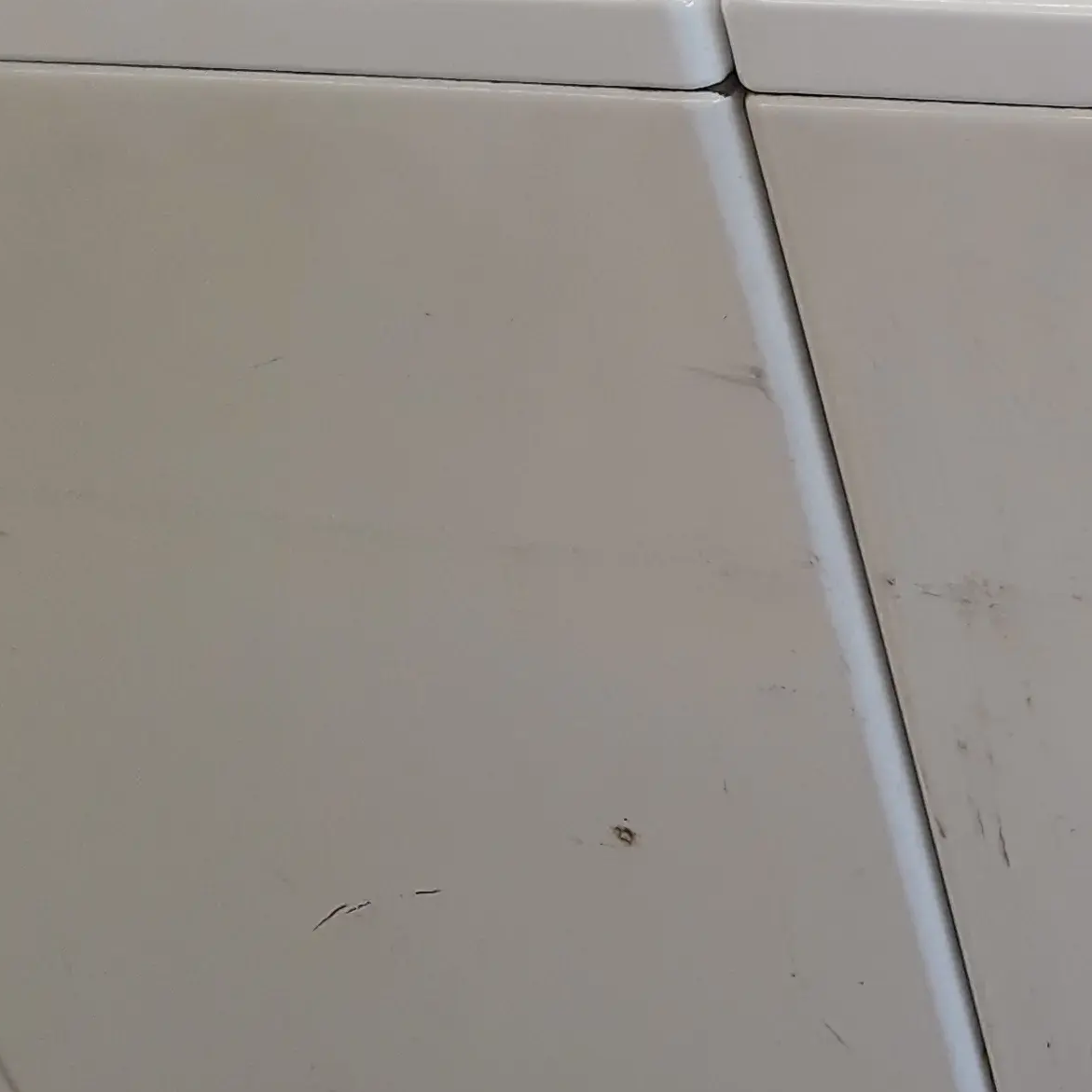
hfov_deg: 23.3
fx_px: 2463
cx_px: 1230
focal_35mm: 69
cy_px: 470
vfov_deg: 25.0
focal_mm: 2.9
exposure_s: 1/60
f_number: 1.9
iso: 50
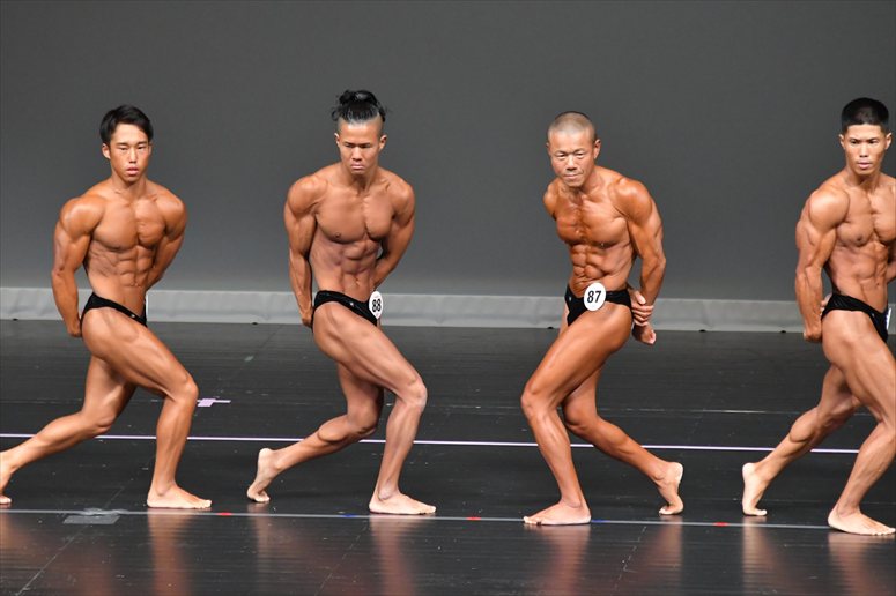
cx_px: 448
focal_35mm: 315
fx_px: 7836
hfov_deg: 6.5
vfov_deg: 4.4
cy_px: 298
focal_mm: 210
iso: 5000
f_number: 5.6
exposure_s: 1/400
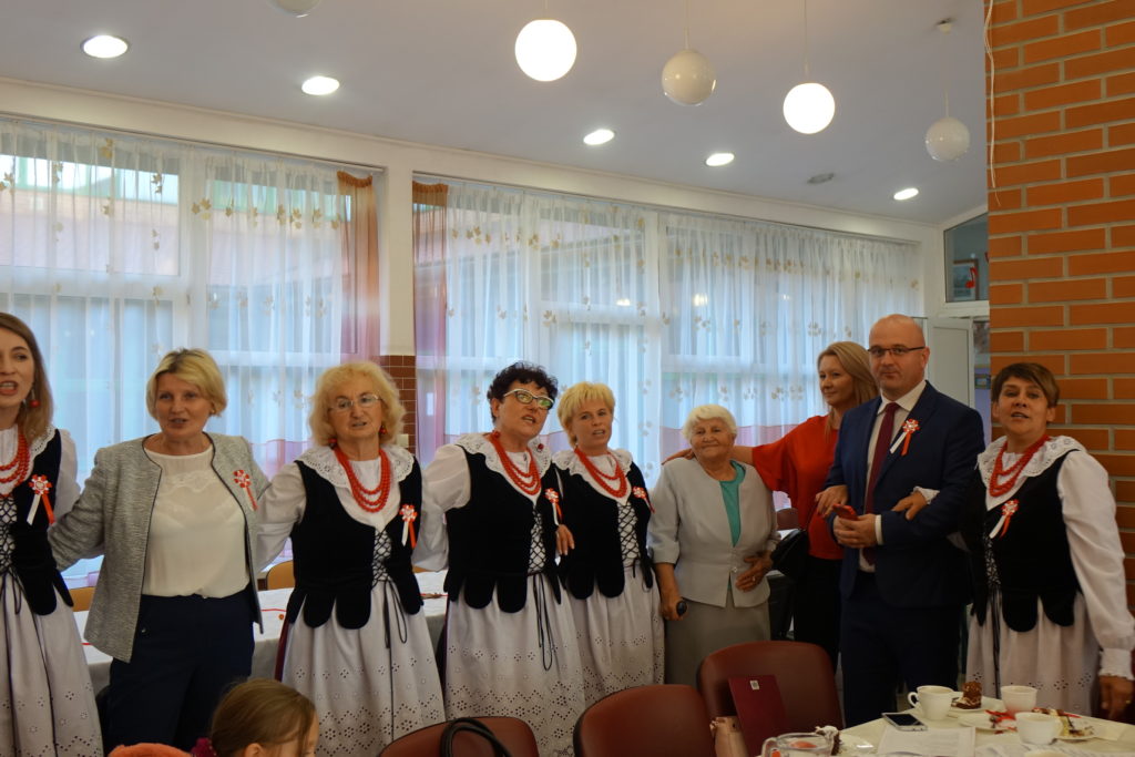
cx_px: 568
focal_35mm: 40
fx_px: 1261
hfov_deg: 48.5
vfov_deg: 33.4
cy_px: 378
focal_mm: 14.84
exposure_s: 1/50
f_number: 2.8
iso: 400
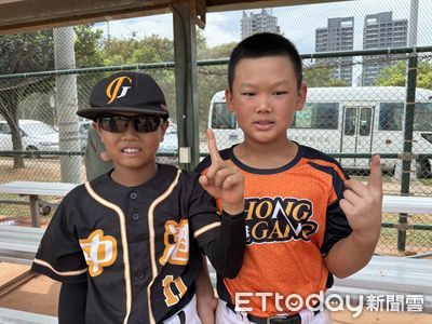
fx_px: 300
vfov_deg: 56.8
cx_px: 216
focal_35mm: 24
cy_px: 162
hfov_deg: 71.6
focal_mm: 6.76
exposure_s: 1/1122
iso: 100
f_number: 1.78
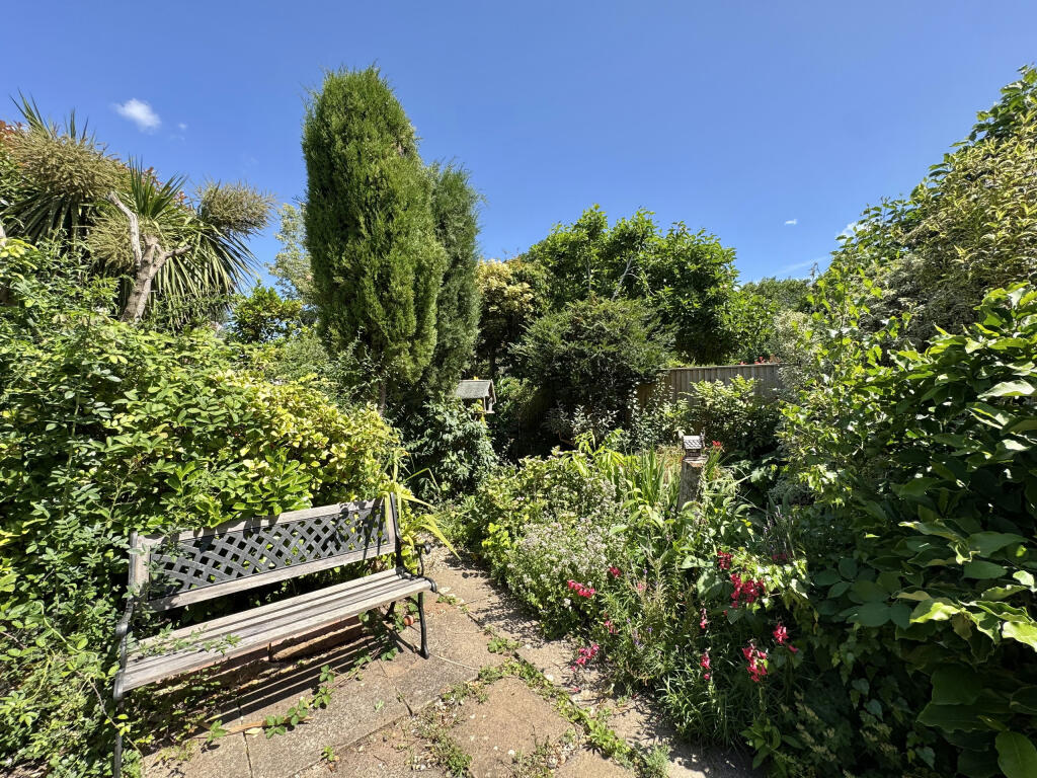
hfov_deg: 102.1
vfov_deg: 85.7
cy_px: 389
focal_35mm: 14
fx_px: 419
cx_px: 518
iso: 40
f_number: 2.2
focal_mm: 2.22
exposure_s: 1/641
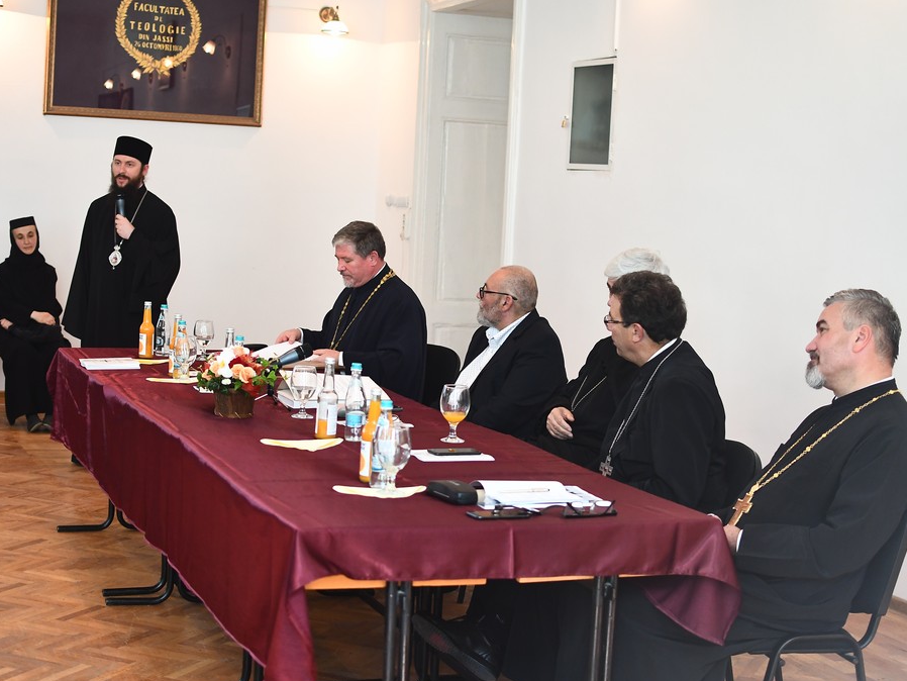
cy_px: 344
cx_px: 398
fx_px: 1494
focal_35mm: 57
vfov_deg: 25.7
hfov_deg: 33.7
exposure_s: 1/250
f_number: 2.5
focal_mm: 35
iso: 1000
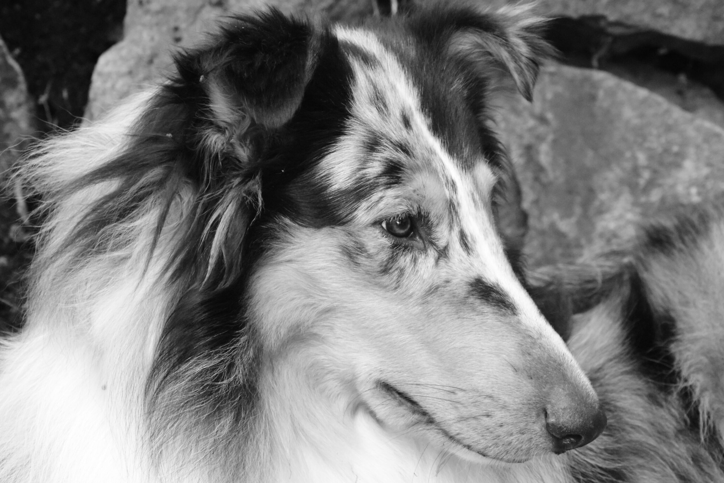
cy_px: 242
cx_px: 362
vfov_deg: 8.7
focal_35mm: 158
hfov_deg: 13.0
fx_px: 3167
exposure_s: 1/400
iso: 6400
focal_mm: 105
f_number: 10
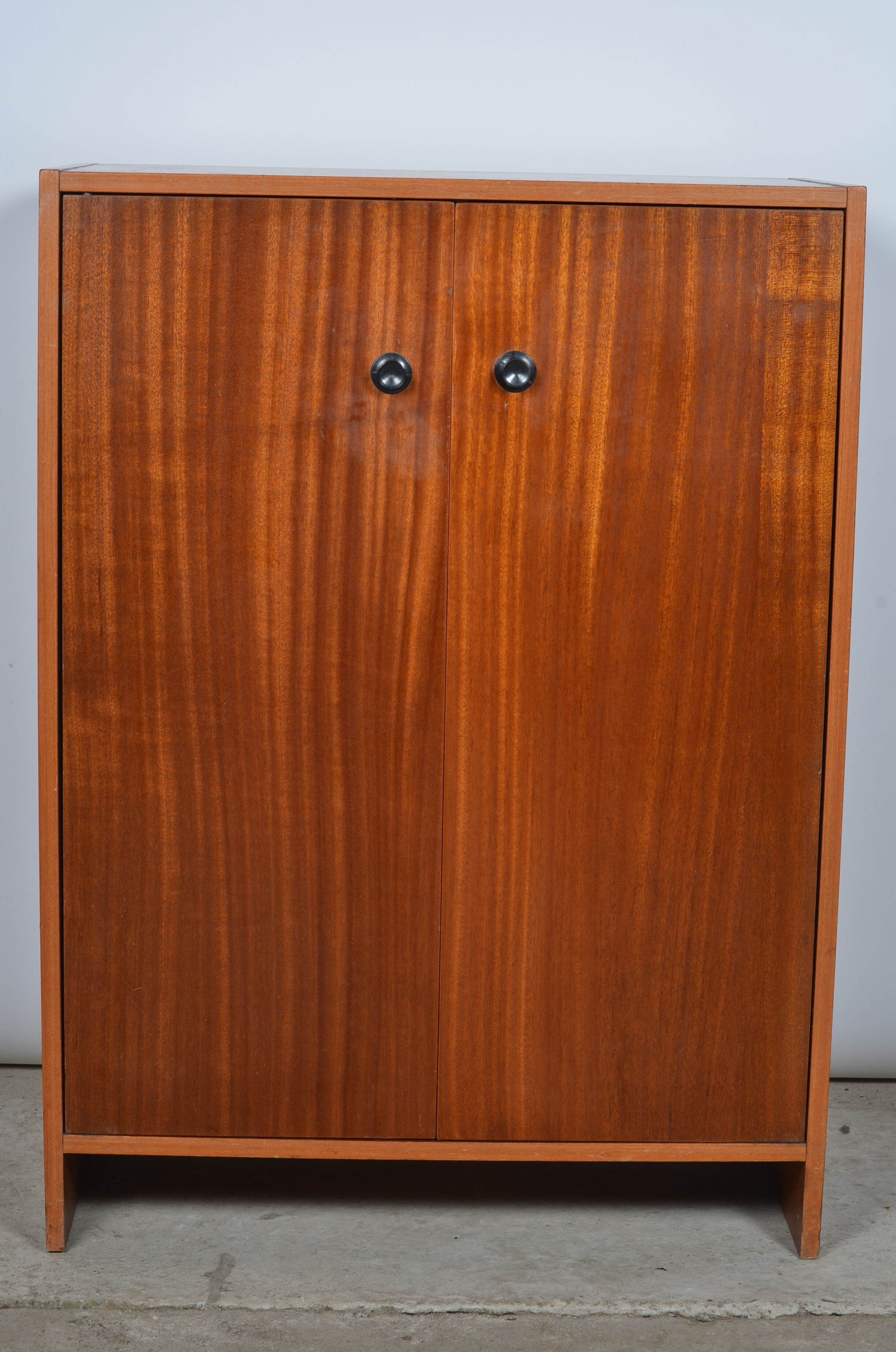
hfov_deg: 18.1
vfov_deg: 27.0
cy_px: 676
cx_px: 448
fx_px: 2812
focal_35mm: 75
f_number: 11
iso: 100
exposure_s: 1/125
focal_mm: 50
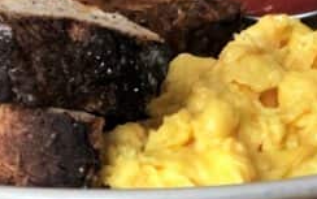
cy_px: -121
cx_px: 199
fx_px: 1712
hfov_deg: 10.6
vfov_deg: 6.5
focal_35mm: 198
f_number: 2.8
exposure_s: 1/30
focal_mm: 6.6
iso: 125
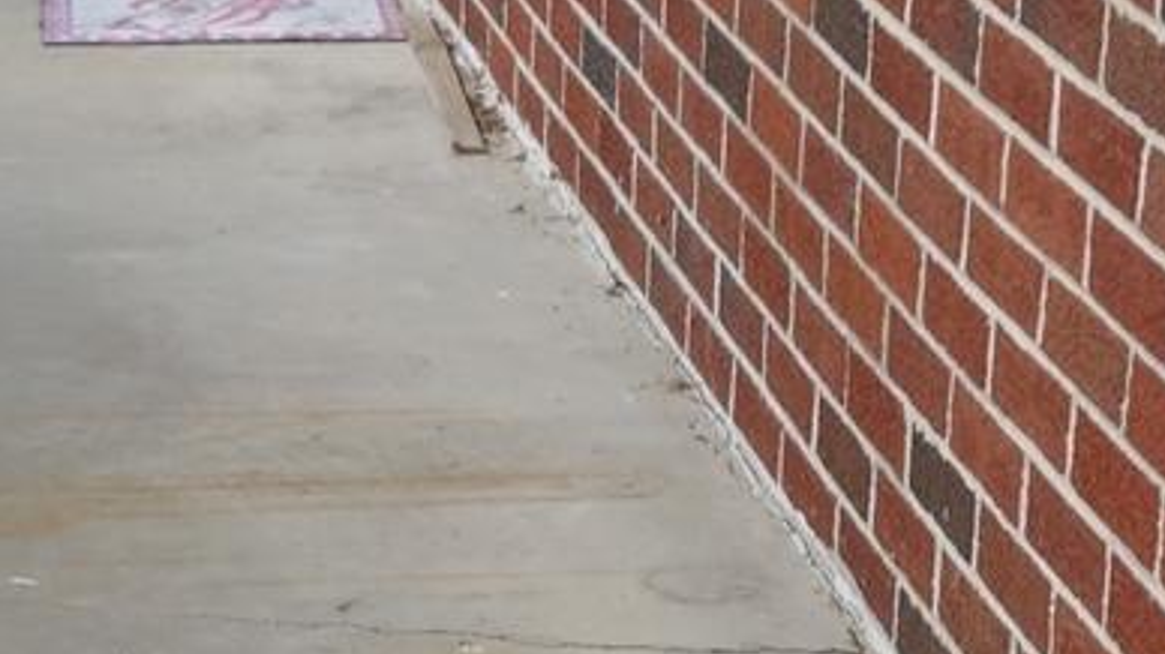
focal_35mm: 155
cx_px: -57
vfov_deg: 7.8
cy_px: 554
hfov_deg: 13.6
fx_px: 4787
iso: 125
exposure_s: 1/100
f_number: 4.5
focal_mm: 10.4
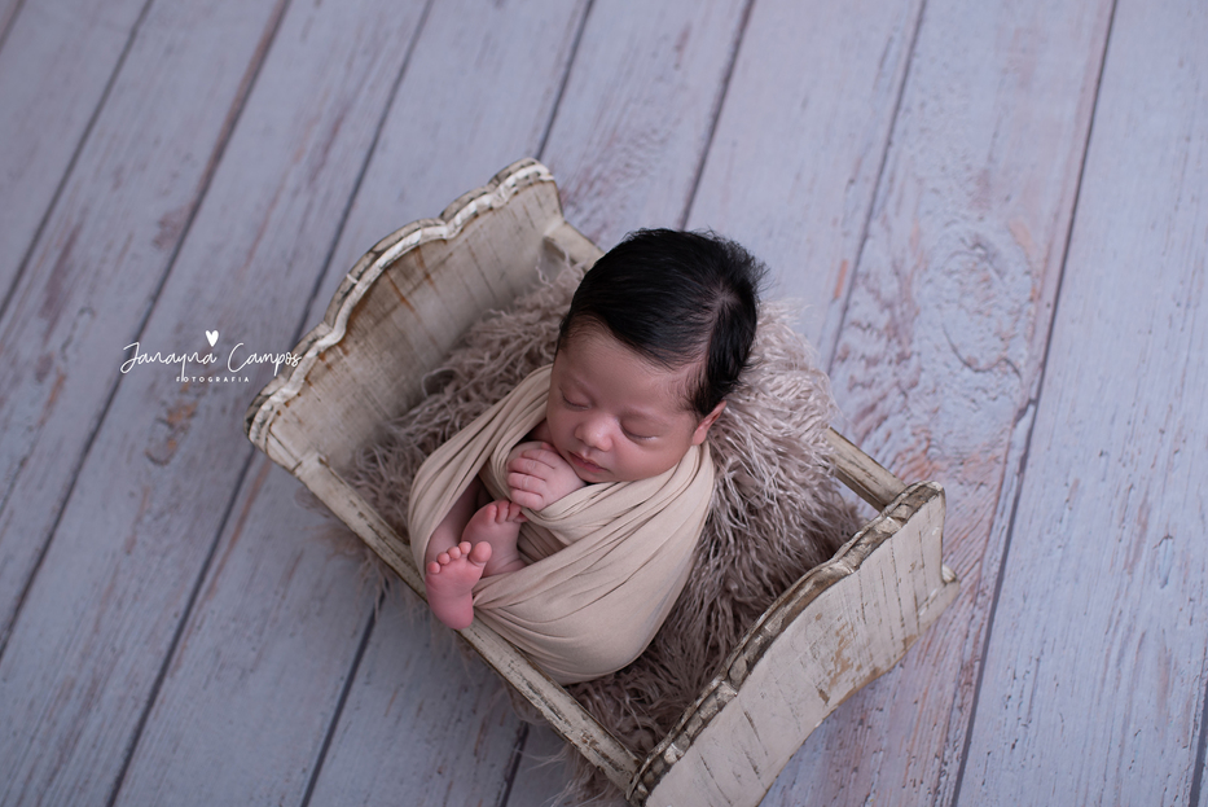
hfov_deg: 43.6
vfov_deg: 29.8
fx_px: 1511
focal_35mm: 45
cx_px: 624
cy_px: 503
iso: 100
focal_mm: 35
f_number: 2.5
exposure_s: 1/200
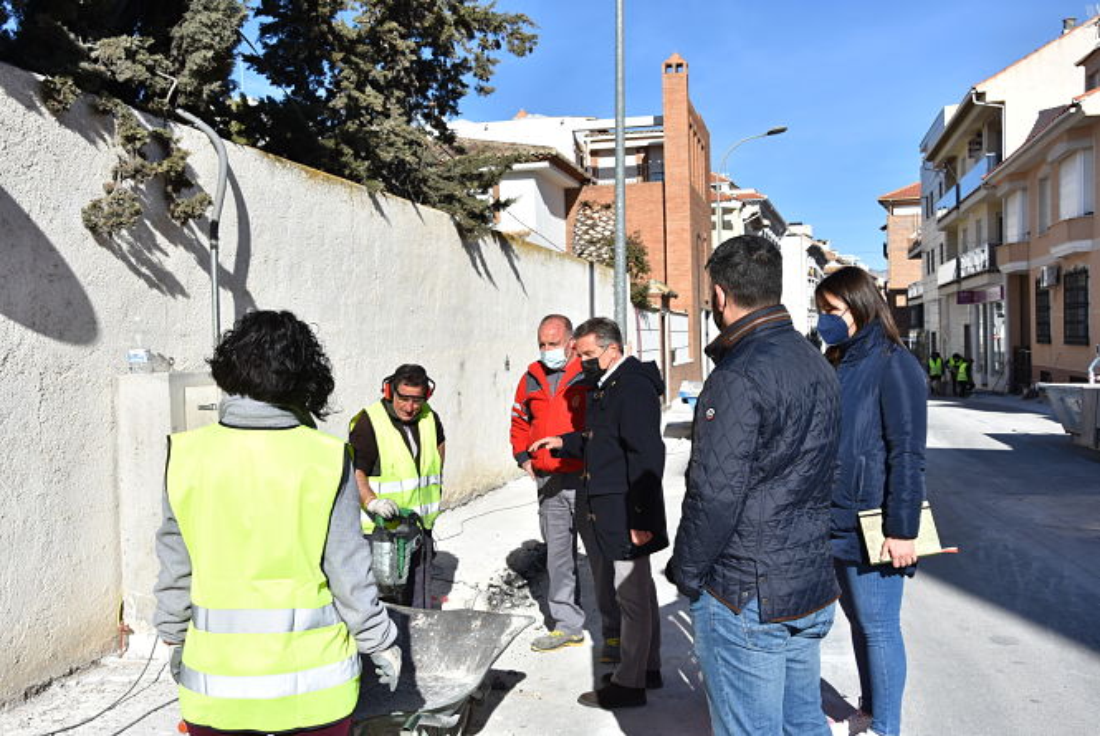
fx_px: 1101
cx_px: 550
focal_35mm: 36
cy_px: 368
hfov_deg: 53.1
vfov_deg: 37.0
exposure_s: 1/500
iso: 125
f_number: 8
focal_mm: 24
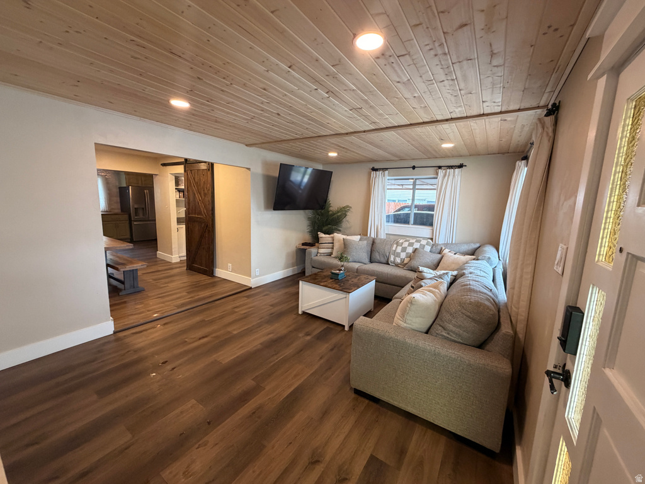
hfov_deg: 102.1
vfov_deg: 85.7
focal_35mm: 14
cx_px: 322
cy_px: 242
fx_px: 261
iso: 320
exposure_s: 1/60
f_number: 2.2
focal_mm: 2.22
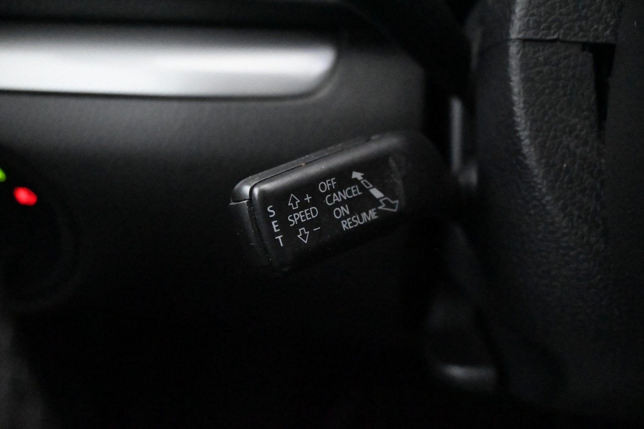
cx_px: 322
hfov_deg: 57.2
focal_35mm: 33
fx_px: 590
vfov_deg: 40.0
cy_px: 214
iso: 22800
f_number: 4
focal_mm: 22
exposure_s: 1/40
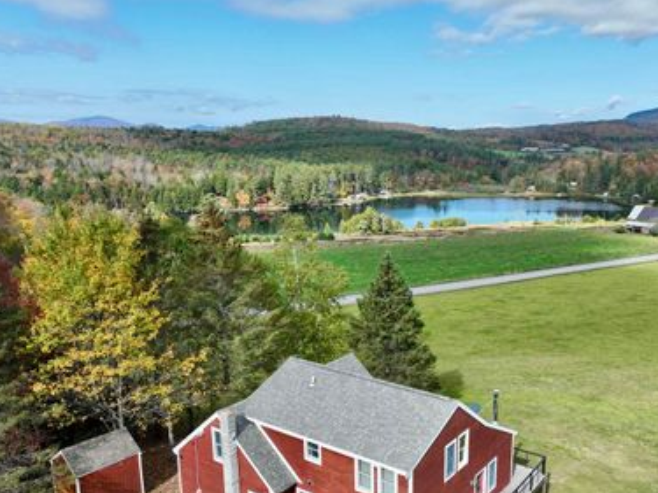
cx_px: 402
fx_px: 608
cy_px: 297
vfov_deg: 43.9
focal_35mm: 32
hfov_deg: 56.3
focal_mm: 12.29
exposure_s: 1/1250
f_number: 2.8
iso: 100
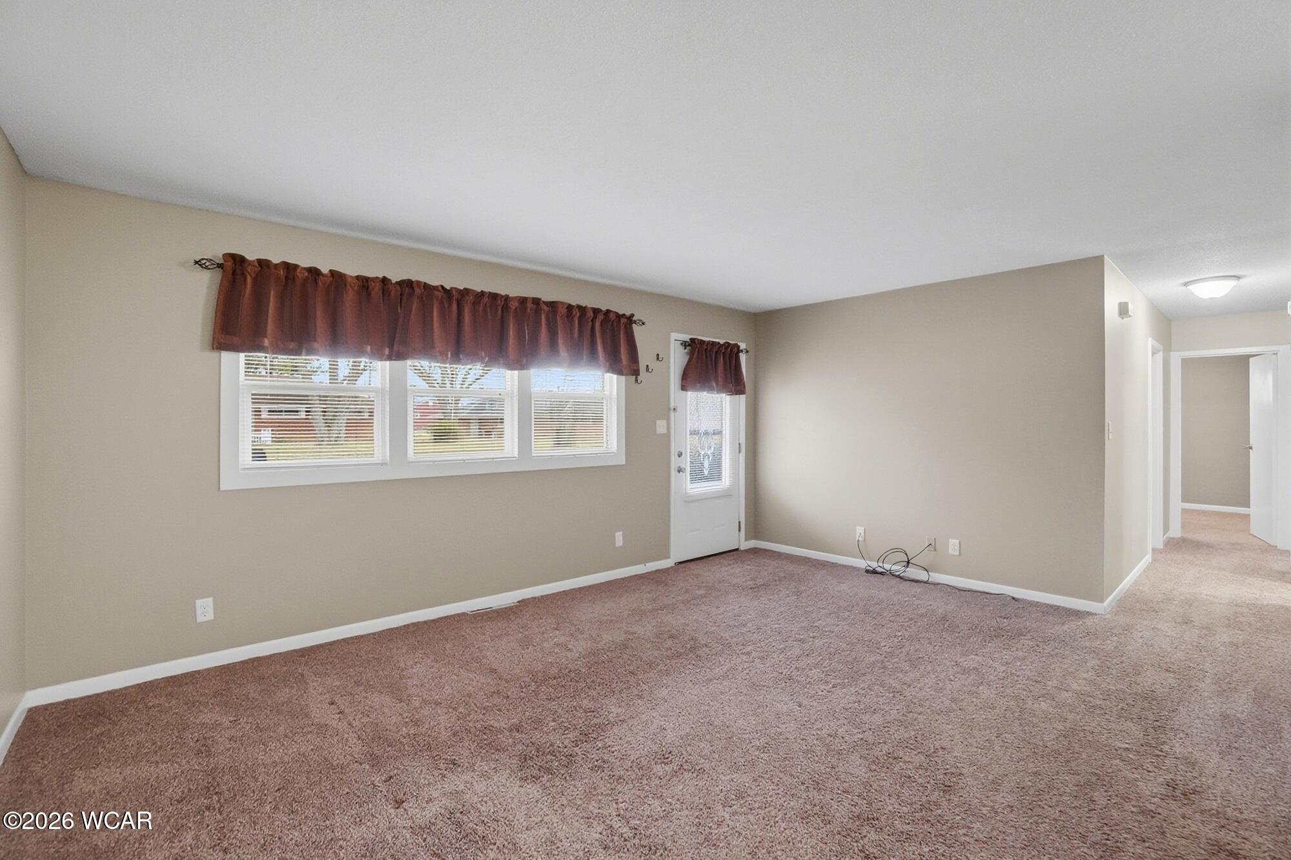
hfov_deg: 100.4
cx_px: 646
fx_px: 538
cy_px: 430
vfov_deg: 77.3
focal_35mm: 15
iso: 100
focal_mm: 10
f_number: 4
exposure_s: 1/30
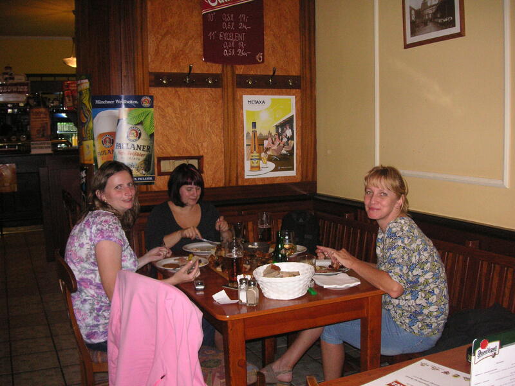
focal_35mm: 37
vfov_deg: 38.7
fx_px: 550
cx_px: 258
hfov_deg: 50.1
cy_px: 193
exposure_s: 1/45
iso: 160
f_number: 2.8
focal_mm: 6.1
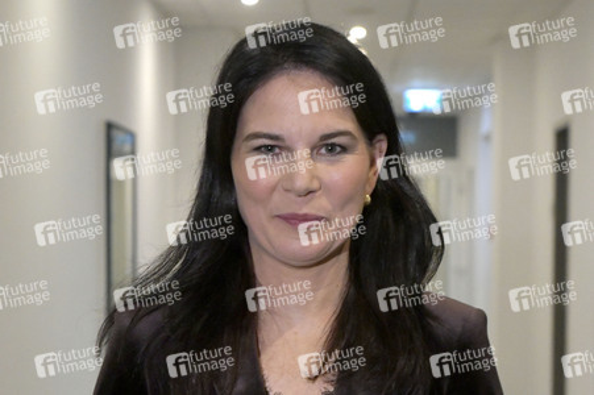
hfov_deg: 34.5
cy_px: 198
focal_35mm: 58
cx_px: 297
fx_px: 956
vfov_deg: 23.3
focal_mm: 58
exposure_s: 1/125
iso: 5000
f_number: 5.6
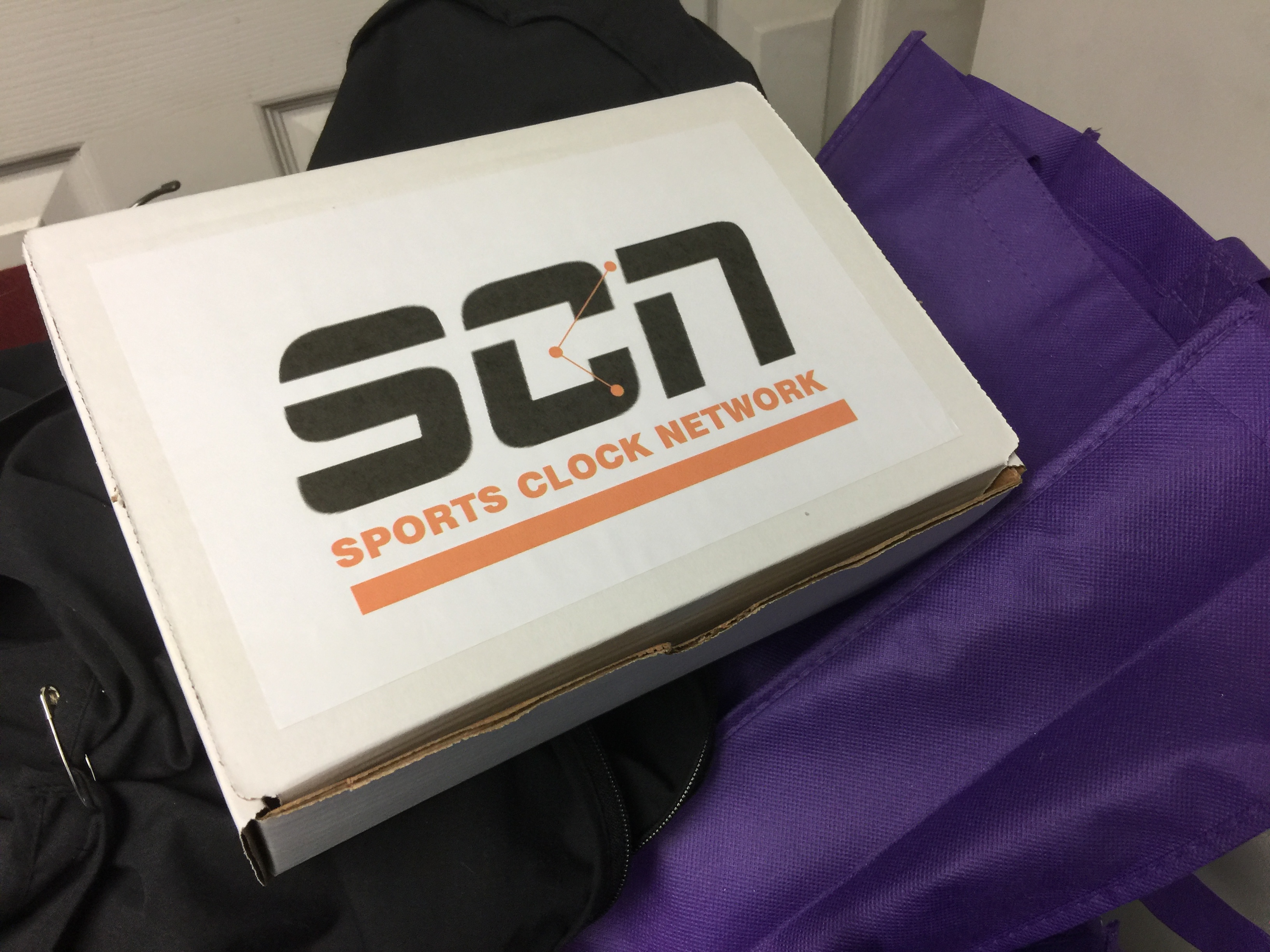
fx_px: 1064
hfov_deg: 61.7
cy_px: 476
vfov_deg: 48.2
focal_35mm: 29
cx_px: 635
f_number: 2.2
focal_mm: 4.15
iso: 50
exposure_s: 1/30
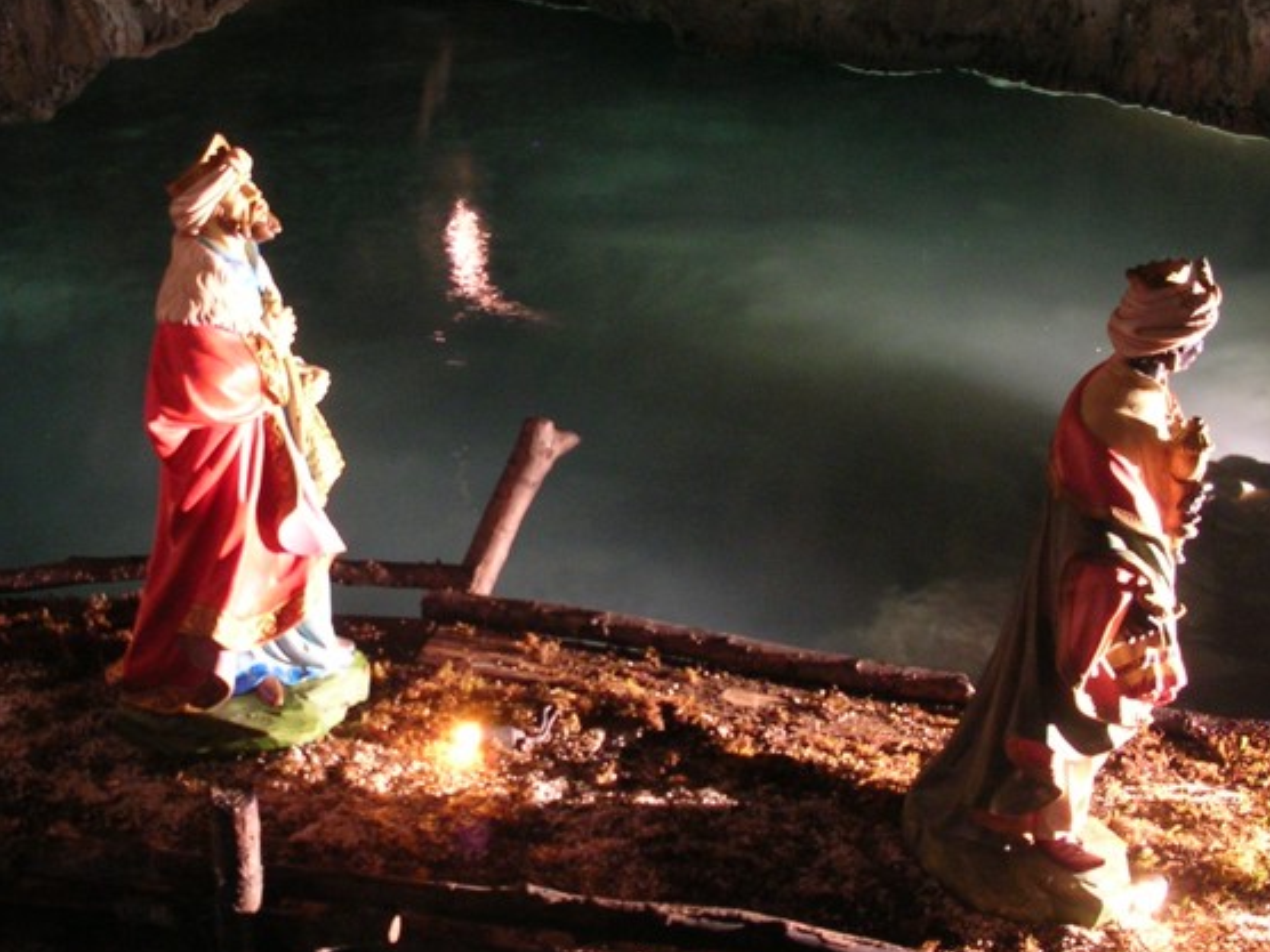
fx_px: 2311
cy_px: 409
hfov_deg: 30.5
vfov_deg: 23.3
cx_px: 443
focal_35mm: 63
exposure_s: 2
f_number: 3
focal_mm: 5.8
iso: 100
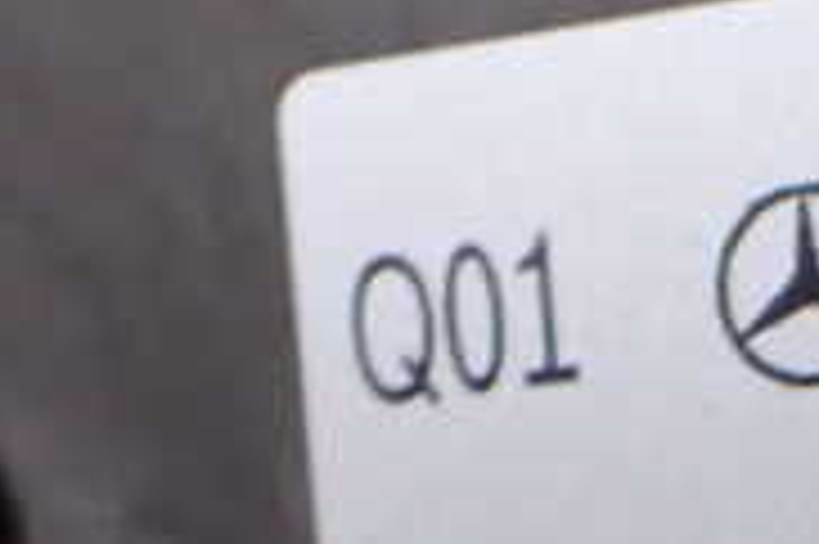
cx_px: 1044
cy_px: 791
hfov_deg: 18.5
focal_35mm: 103
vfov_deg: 12.7
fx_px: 2341
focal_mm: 5.4
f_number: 2.3
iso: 1250
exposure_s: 1/30
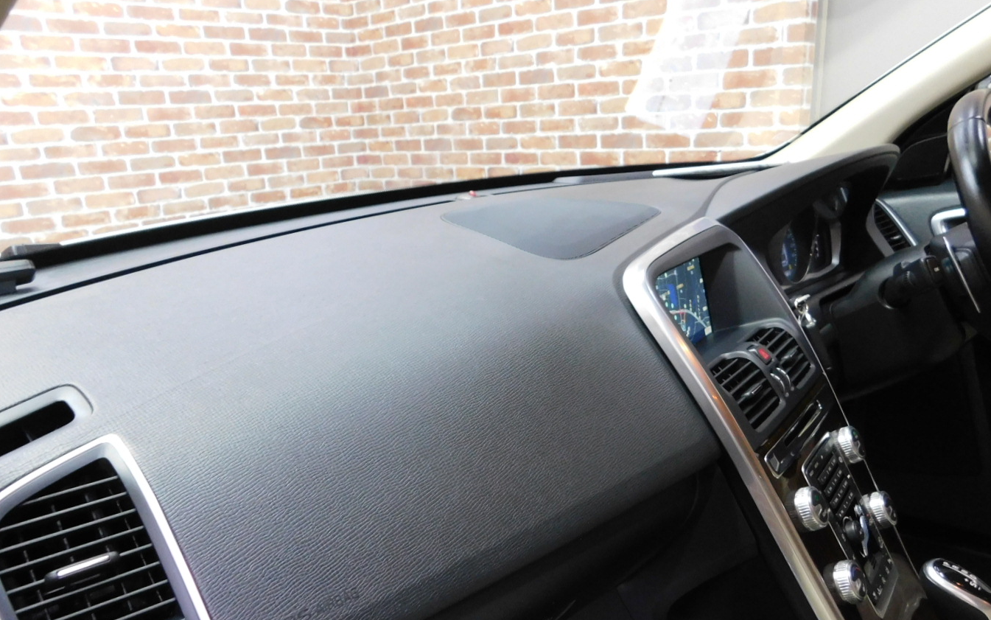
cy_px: 391
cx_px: 512
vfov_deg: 42.8
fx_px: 783
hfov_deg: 64.6
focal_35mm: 29
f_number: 3
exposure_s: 1/13
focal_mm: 4
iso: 400
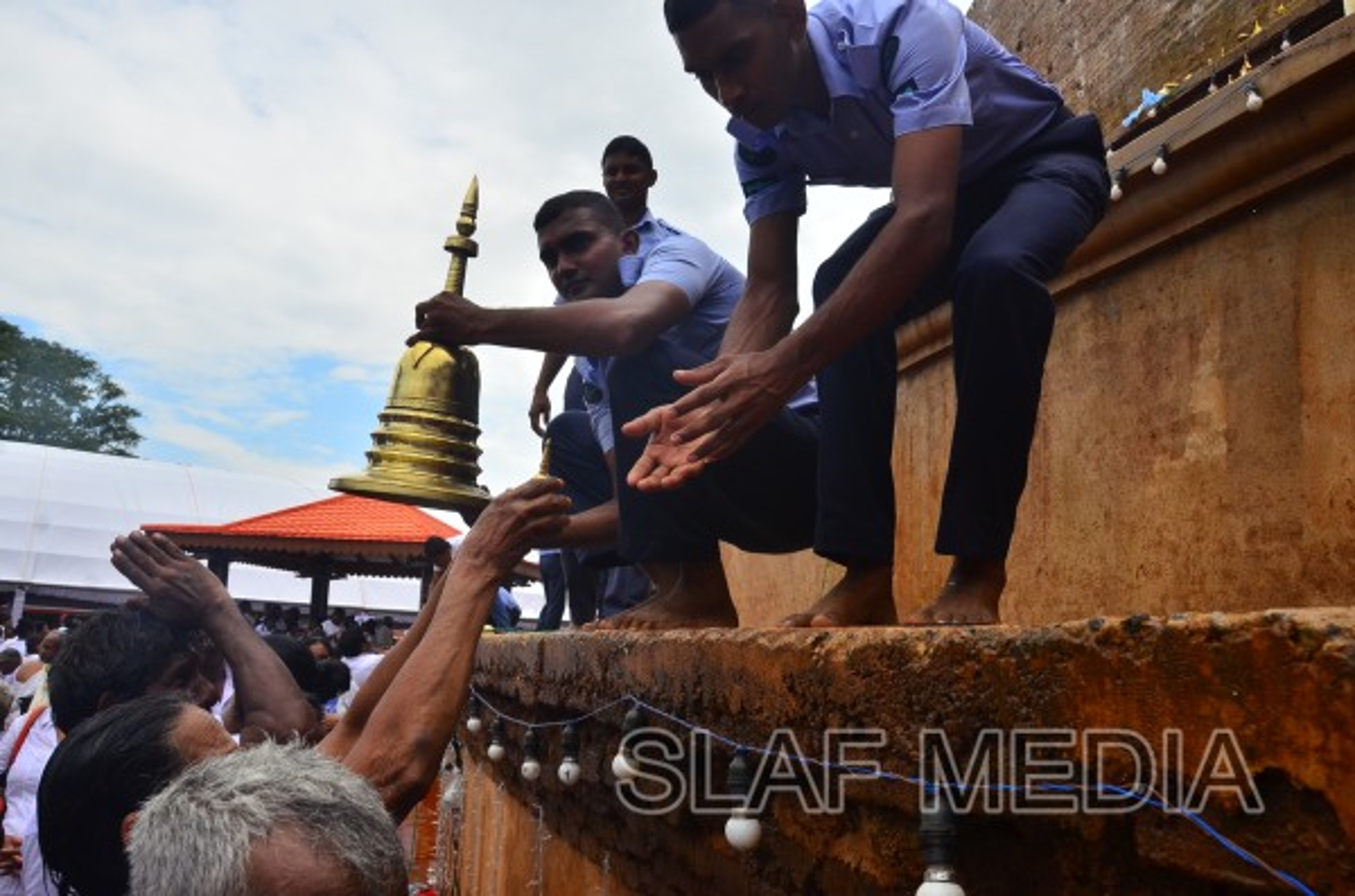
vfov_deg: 47.7
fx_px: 1014
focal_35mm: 27
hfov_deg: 67.5
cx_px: 678
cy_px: 448
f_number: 9
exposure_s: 1/1250
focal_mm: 18
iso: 500
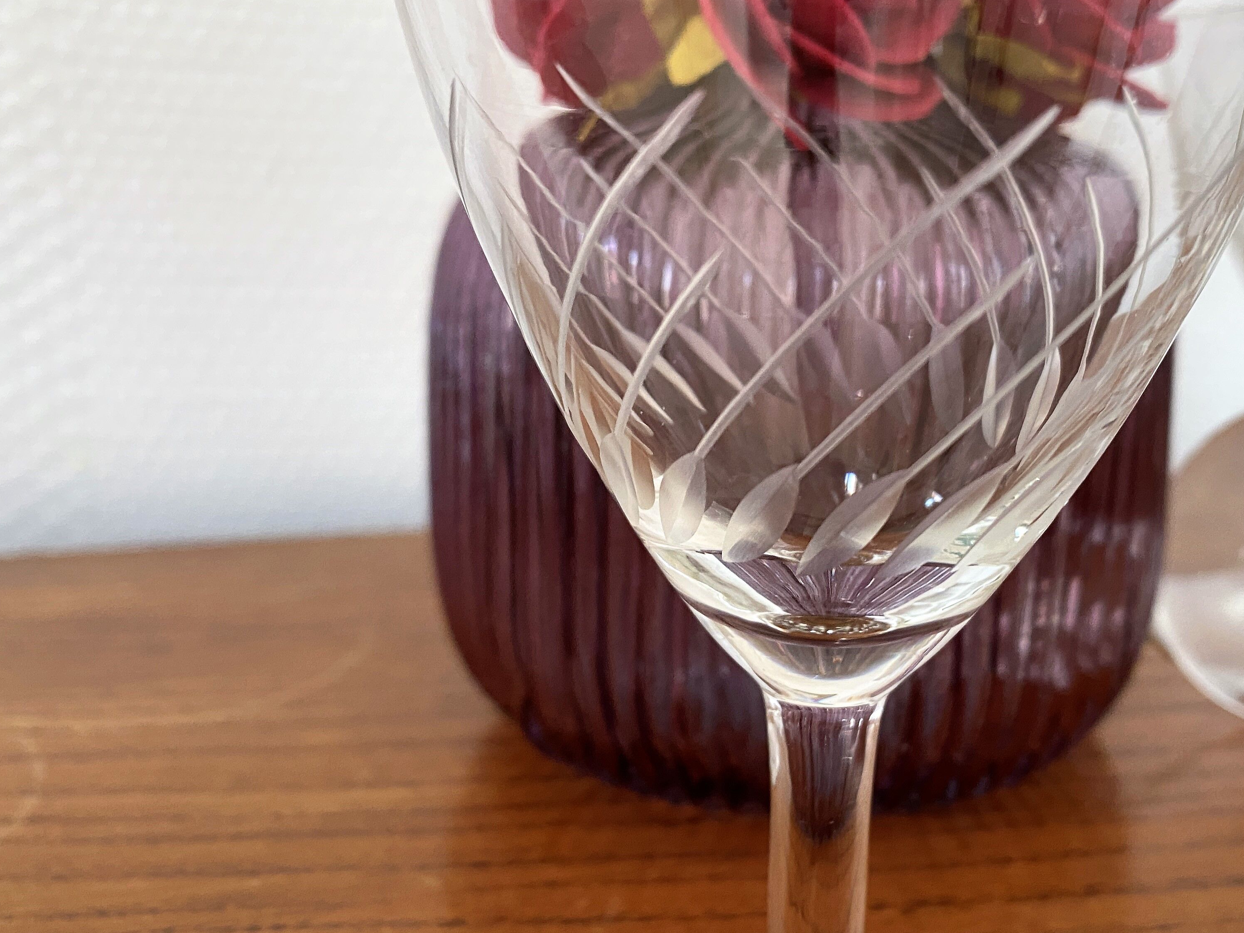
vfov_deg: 40.7
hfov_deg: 52.2
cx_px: 765
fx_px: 1258
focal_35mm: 35
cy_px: 454
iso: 250
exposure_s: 1/60
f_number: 1.8
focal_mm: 4.25
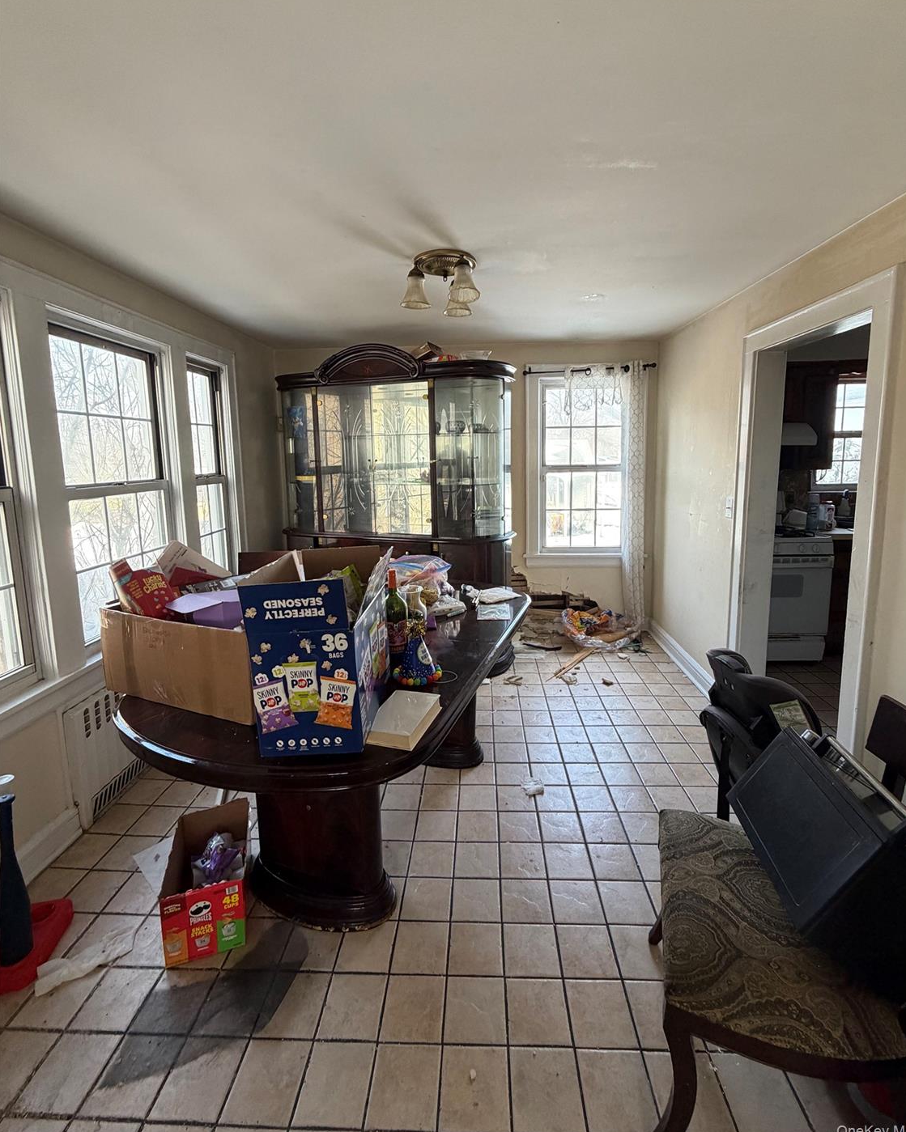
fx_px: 503
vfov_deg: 96.6
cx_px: 463
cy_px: 520
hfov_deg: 84.0
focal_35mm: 15
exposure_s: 1/121
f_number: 2.2
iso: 250
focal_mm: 2.22
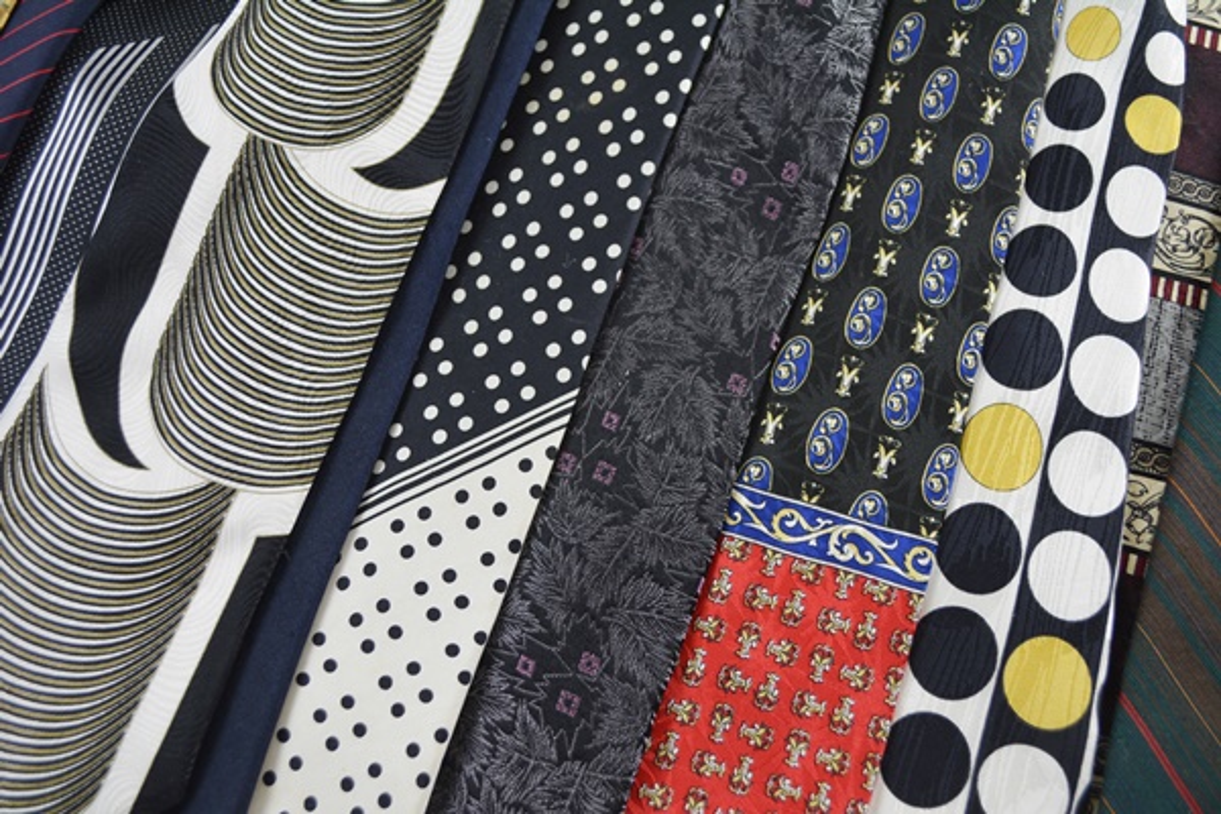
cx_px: 610
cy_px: 407
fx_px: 1323
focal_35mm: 39
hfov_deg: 49.6
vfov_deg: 34.2
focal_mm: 26
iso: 400
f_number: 5
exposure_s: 1/100
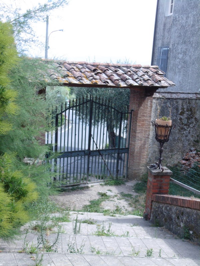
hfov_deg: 25.2
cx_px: 100
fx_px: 447
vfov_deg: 33.2
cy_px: 133
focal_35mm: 58
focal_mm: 10.5
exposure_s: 1/320
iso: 100
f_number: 4
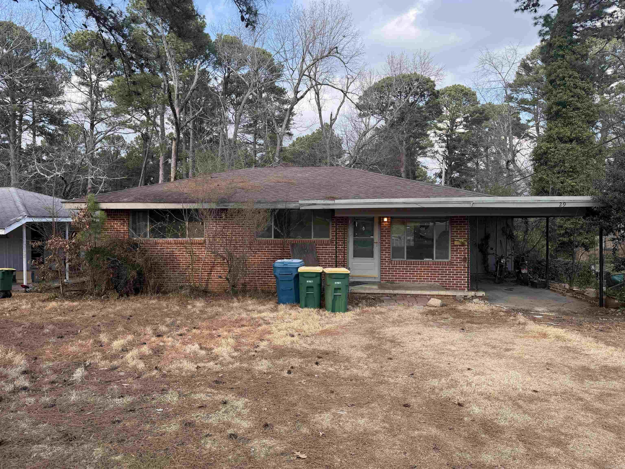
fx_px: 433
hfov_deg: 71.6
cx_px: 312
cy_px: 234
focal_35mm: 24
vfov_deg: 56.8
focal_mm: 6.76
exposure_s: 1/757
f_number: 1.78
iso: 100
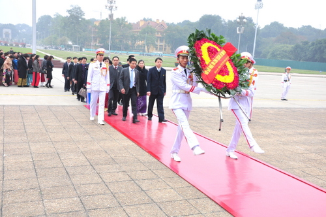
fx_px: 353
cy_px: 108
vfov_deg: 34.1
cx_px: 163
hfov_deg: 49.6
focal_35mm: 39
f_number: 7.1
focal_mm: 26
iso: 320
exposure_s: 1/60
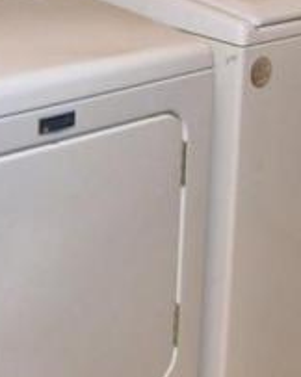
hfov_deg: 17.7
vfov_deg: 22.9
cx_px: -182
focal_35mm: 75
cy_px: -98
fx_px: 836
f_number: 4.5
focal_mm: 10
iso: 800
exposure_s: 1/30
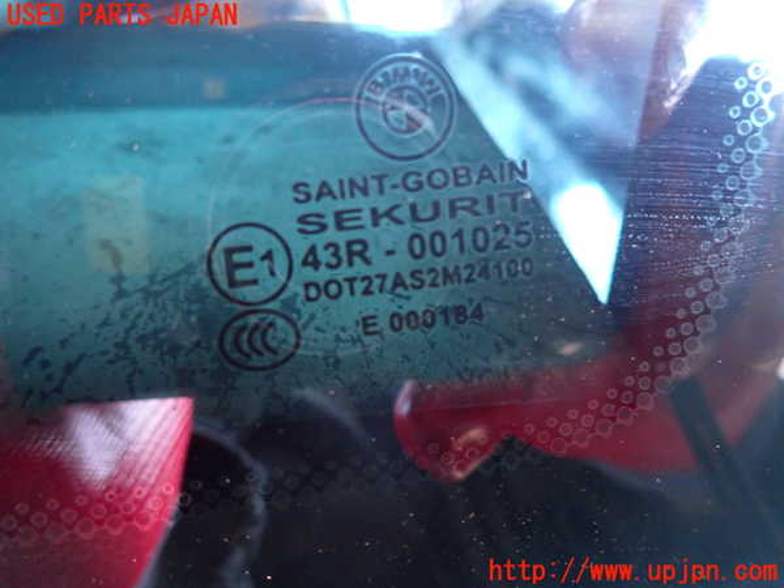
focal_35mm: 25
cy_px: 294
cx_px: 392
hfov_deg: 69.4
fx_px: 566
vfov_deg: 54.9
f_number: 2
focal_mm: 4.5
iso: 800
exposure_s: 1/30
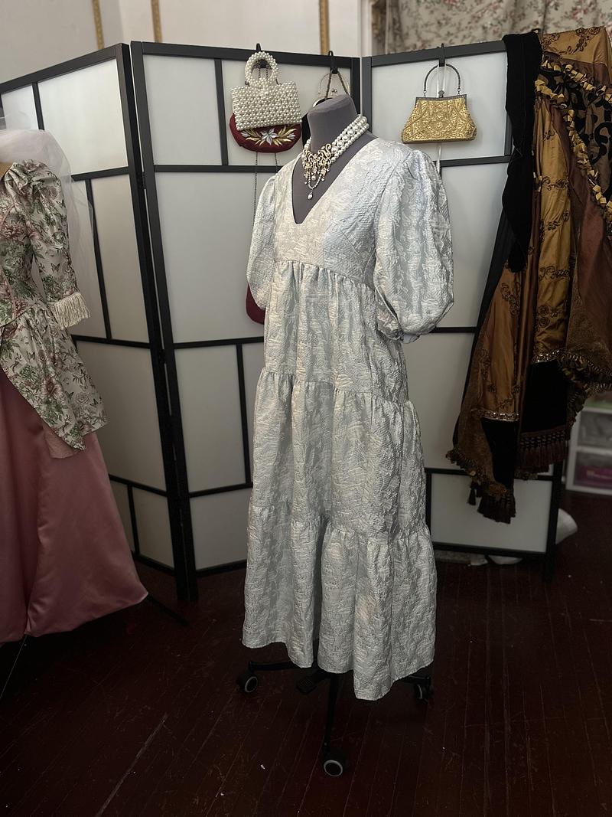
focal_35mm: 24
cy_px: 408
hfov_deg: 56.8
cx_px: 306
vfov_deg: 71.6
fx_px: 566
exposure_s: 1/82
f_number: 1.78
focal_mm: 6.86
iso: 250
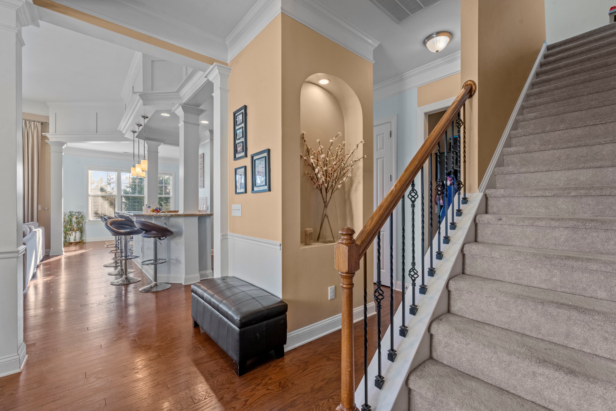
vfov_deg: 77.3
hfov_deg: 100.4
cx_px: 308
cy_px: 206
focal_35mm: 15
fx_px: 257
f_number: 8
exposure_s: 1/8
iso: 400
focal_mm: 15
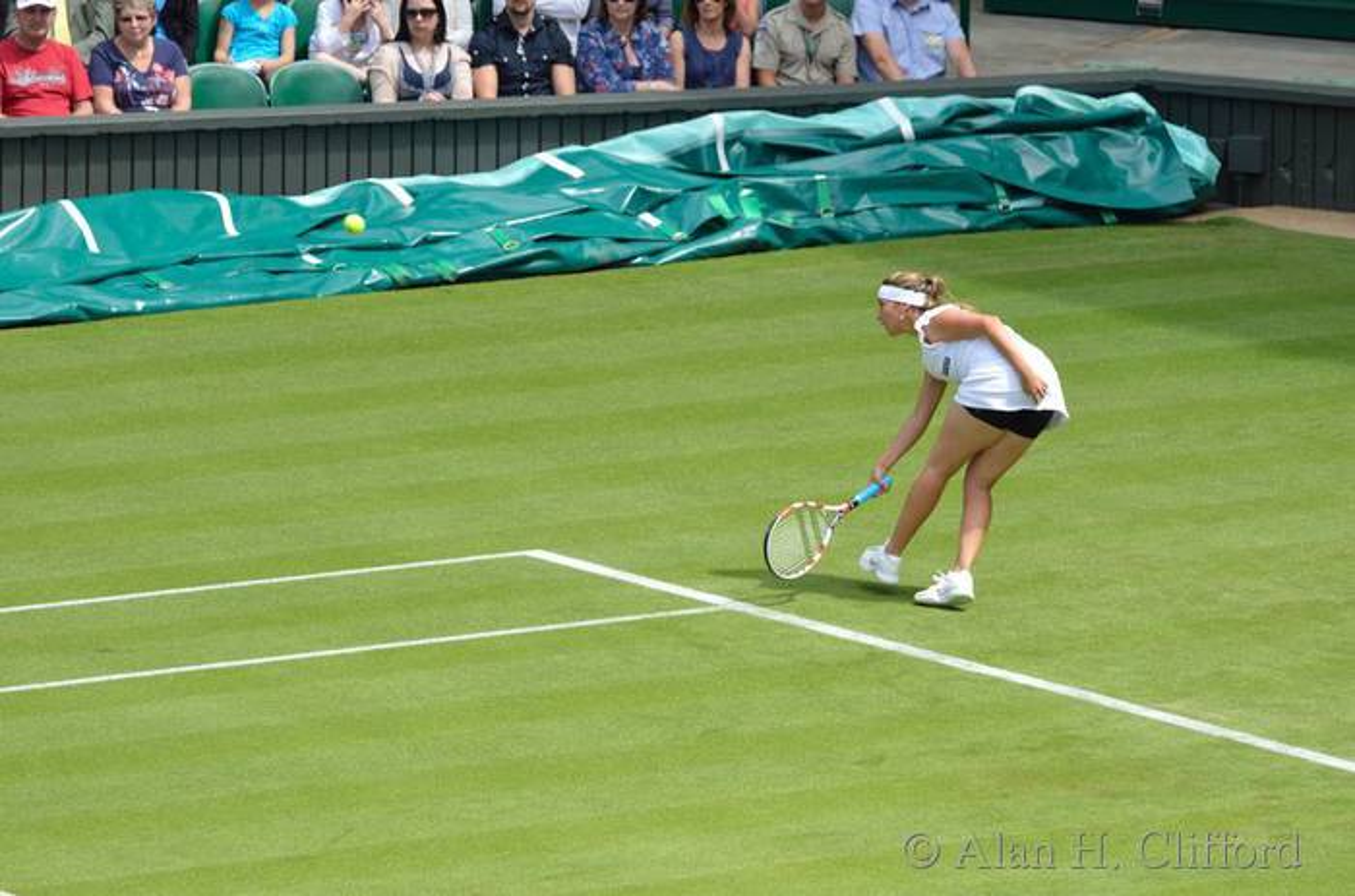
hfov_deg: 5.5
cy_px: 448
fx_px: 14079
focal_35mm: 375
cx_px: 678
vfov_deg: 3.6
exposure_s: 1/500
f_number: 5.3
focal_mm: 250
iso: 180
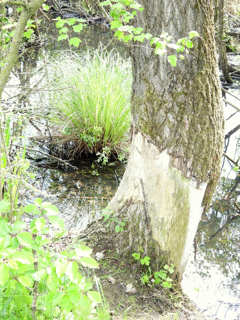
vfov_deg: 32.2
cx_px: 120
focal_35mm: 60
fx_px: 555
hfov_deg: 24.4
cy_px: 160
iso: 100
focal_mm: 10.7
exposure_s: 1/50
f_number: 3.5
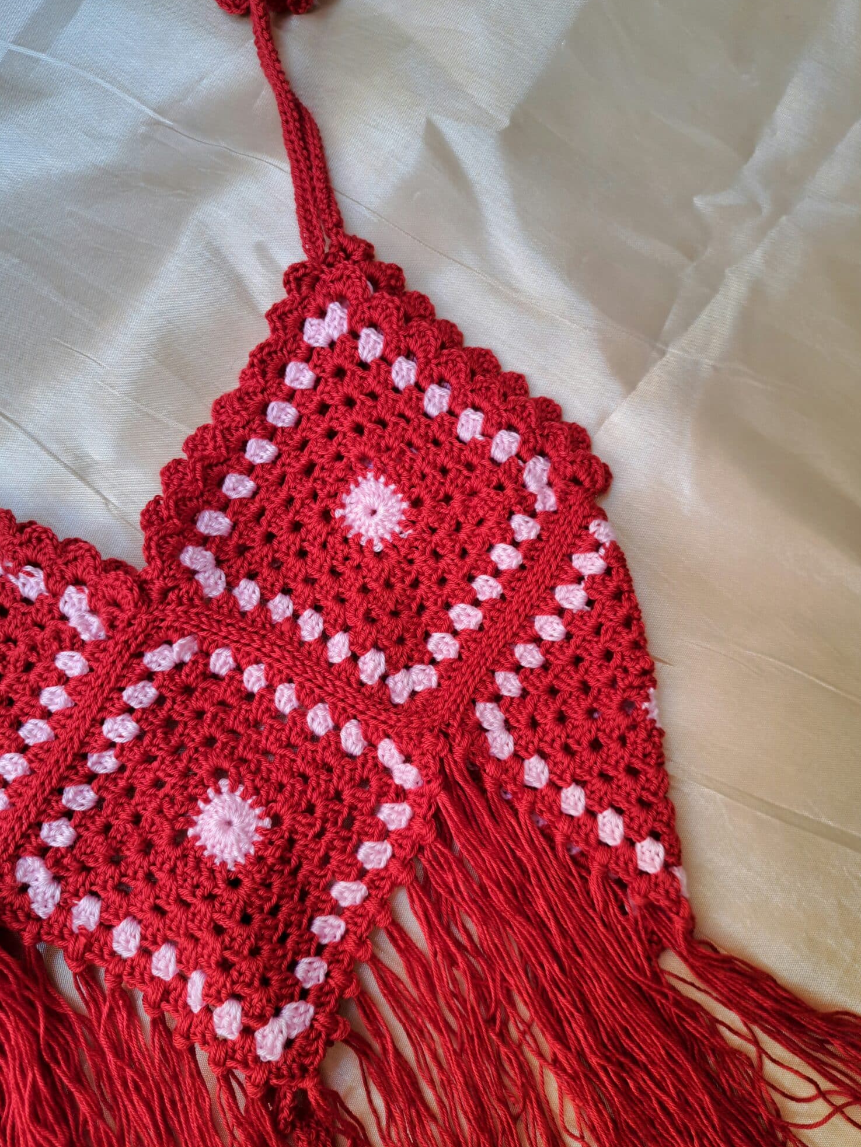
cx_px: 430
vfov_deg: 69.4
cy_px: 590
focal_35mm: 25
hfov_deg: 54.9
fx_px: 829
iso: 50
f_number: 1.8
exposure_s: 1/50
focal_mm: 5.23
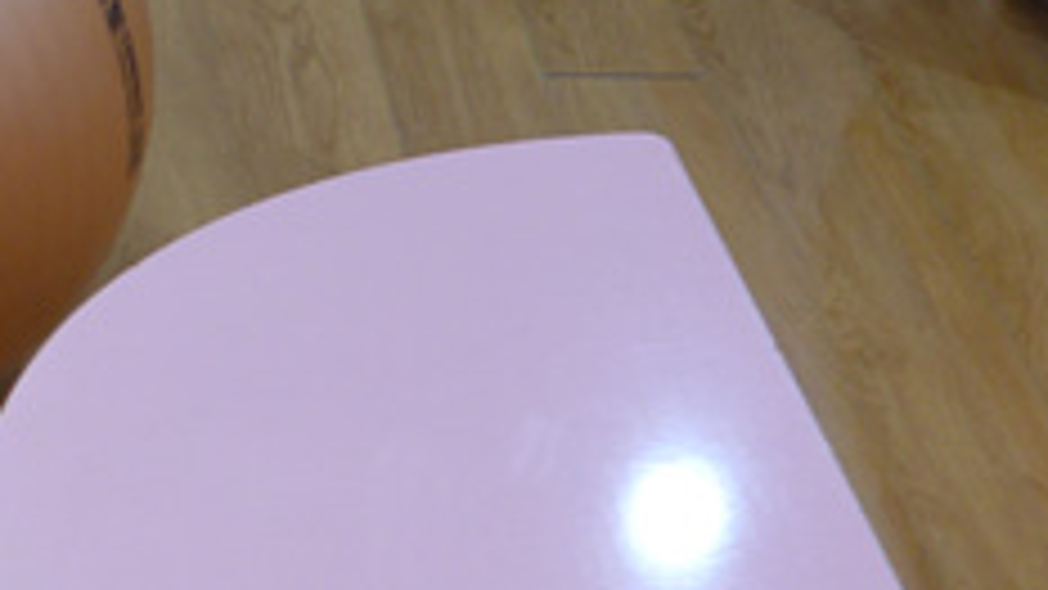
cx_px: -252
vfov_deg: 9.2
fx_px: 3640
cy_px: -81
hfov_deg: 15.7
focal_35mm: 131
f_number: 1.6
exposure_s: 1/60
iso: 100
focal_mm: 6.9
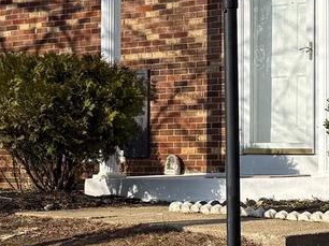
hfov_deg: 17.1
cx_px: 305
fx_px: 1073
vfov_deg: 13.1
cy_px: 102
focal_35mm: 113
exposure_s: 1/3953
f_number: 1.78
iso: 80
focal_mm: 6.76
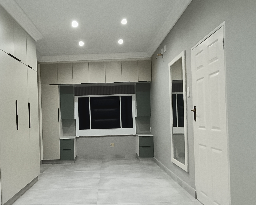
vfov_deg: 45.7
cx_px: 98
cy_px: 116
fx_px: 242
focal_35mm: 32
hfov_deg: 55.1
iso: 693
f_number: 2.2
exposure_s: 1/33.3
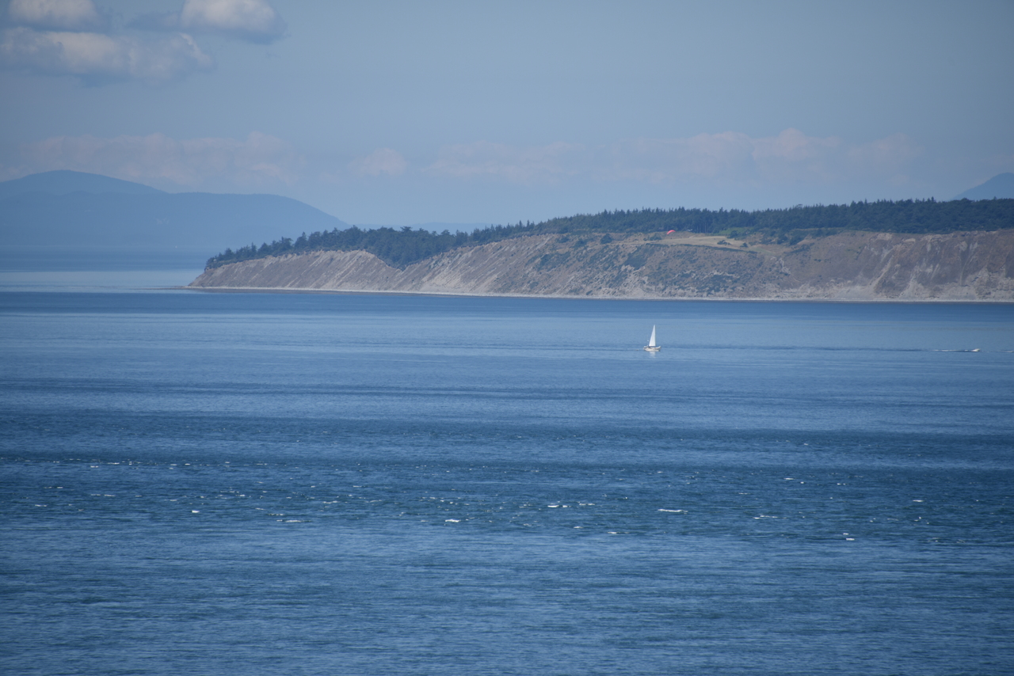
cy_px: 338
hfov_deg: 6.9
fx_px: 8451
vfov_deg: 4.6
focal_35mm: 300
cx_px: 507
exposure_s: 1/640
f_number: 7.1
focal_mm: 300
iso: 100
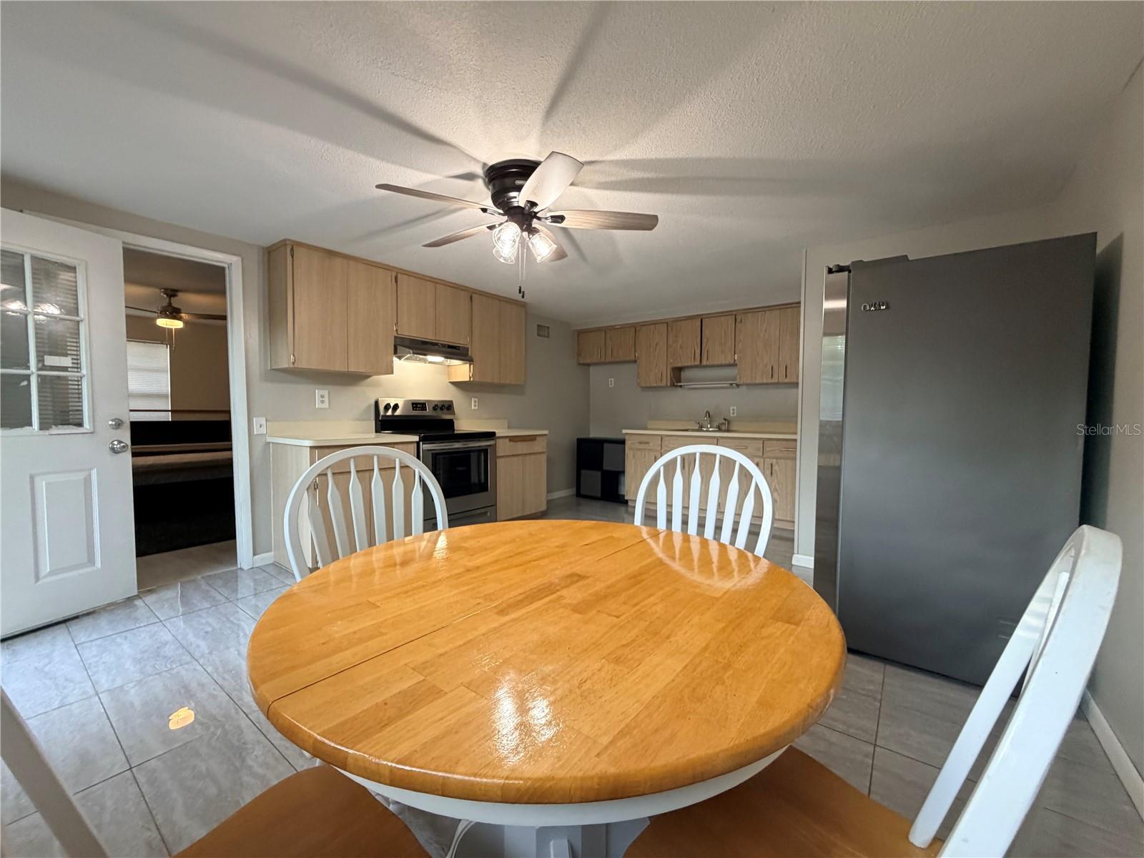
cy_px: 429
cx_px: 572
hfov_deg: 102.1
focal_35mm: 14
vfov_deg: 85.7
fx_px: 463
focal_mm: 2.22
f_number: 2.2
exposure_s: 1/120
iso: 320
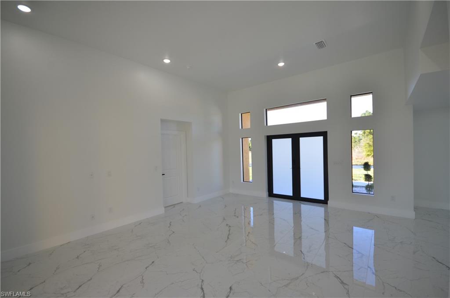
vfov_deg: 77.0
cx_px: 225
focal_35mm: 15
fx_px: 187
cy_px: 149
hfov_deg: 100.5
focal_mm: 10
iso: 360
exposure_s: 1/125
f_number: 5.6
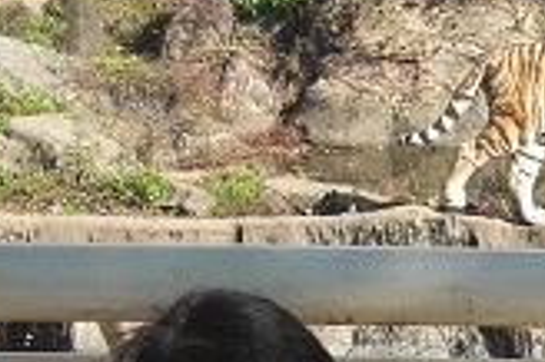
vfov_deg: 8.9
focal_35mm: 153
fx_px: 2314
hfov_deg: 13.4
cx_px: 419
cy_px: 337
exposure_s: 1/250
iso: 50
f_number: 3.6
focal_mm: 9.8
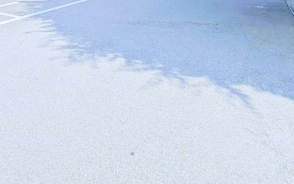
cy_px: -38
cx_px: 63
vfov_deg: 30.6
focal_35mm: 35
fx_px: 280
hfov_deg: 52.1
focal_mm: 1.83
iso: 40
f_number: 2.2
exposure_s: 1/1852
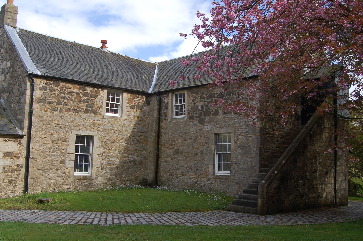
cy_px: 108
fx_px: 393
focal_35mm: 39
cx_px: 183
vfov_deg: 34.1
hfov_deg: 49.6
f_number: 5.6
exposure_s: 1/125
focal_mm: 18
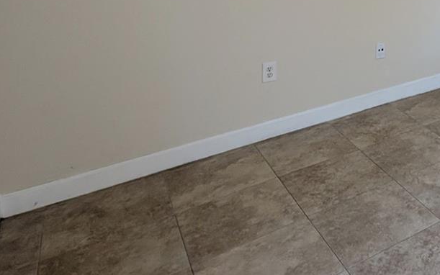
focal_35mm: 36
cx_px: 526
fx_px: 432
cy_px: -51
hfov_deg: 39.4
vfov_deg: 30.3
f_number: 2.2
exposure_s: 1/60
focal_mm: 1.95
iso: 50
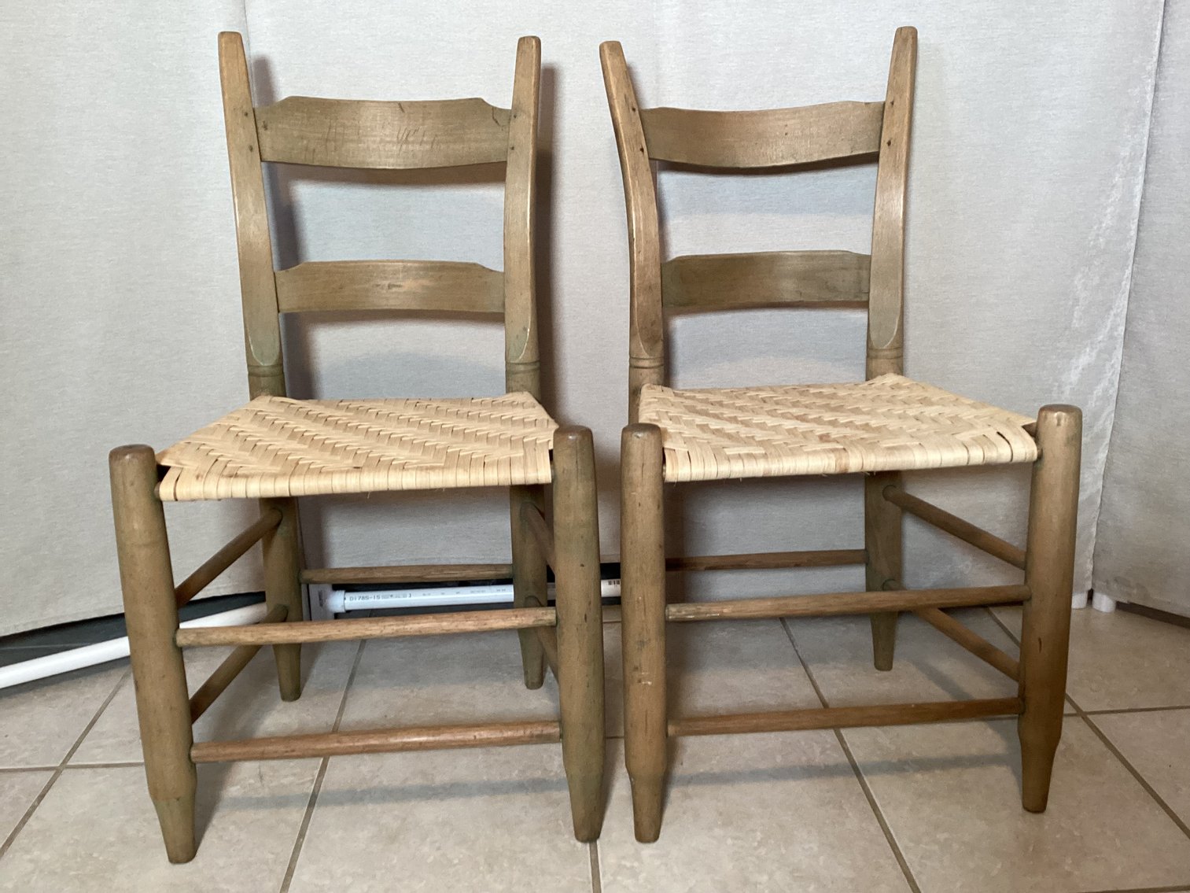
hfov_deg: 58.3
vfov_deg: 45.4
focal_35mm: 31
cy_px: 446
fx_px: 1066
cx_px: 595
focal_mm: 3.3
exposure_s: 1/50
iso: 200
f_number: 2.4
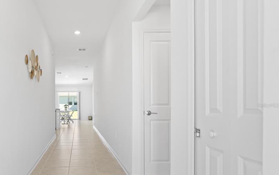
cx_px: 78
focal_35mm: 25
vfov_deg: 49.0
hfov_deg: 68.9
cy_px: 105
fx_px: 190
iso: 100
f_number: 9
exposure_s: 1/3
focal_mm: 17
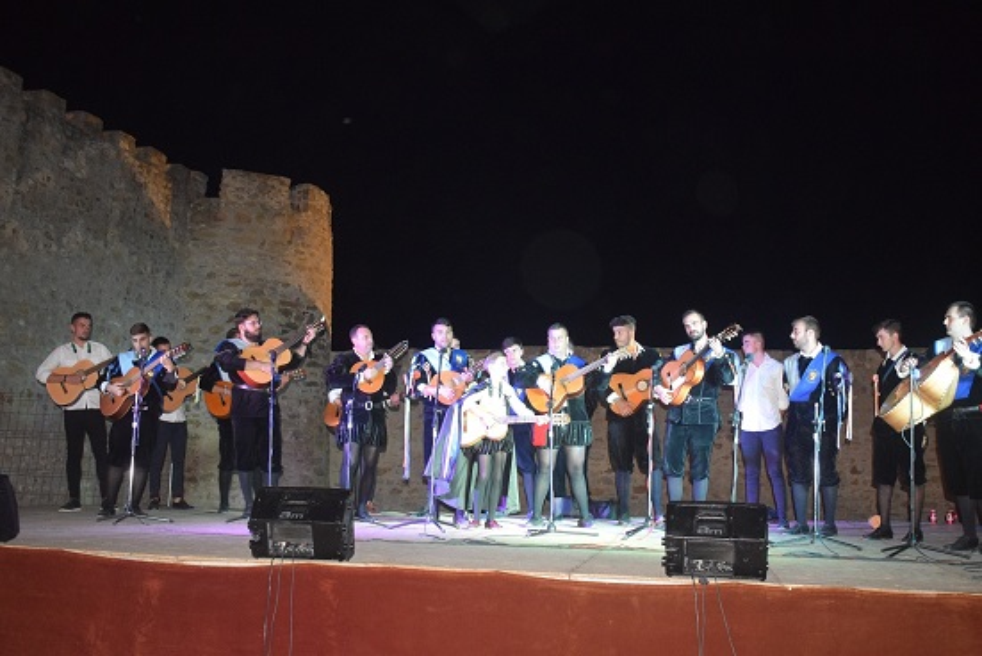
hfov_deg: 44.9
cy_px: 328
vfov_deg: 30.9
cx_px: 491
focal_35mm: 44
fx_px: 1187
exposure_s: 1/60
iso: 3200
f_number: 4.2
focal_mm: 29
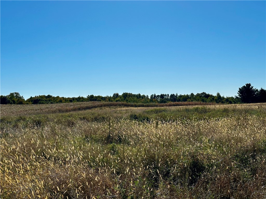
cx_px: 133
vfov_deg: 30.3
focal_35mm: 48
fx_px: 369
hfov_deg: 39.7
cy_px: 100
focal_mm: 6.86
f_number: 1.78
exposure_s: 1/8929
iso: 64
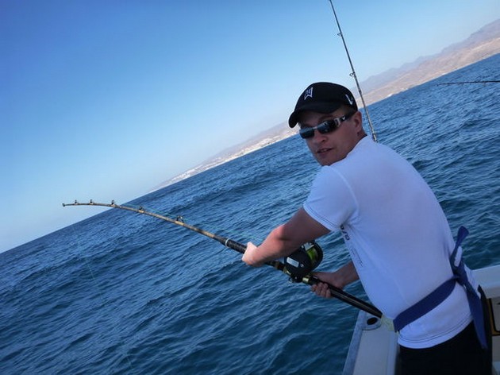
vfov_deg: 49.7
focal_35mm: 28
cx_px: 250
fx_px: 404
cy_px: 188
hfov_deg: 63.5
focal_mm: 4.9
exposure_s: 1/800
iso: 160
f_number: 3.3
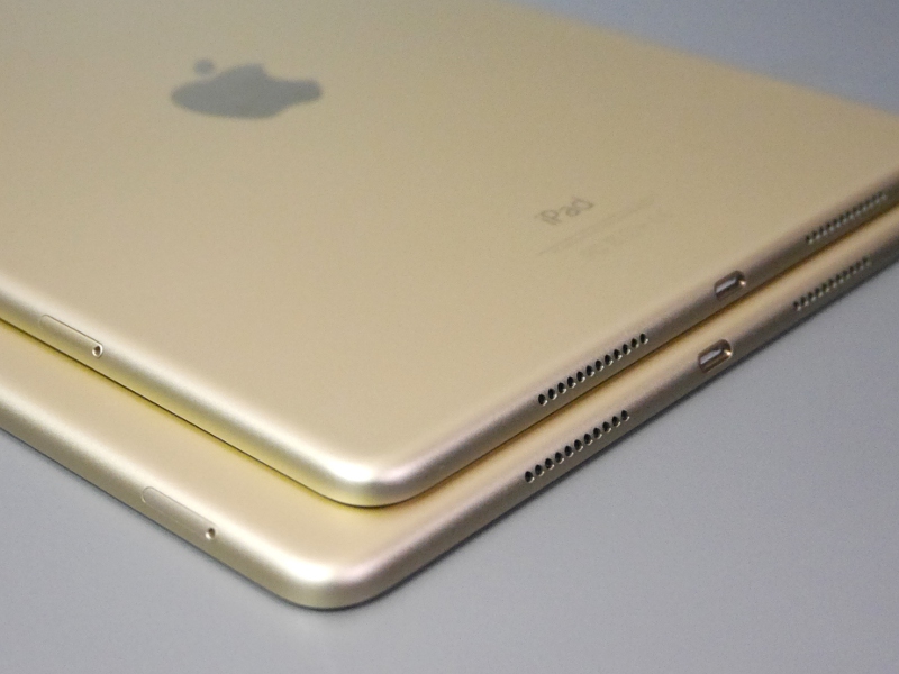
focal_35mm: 56
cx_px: 450
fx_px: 1454
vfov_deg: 26.1
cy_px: 337
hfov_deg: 34.3
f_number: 5.2
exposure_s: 1/125
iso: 2500
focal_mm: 28
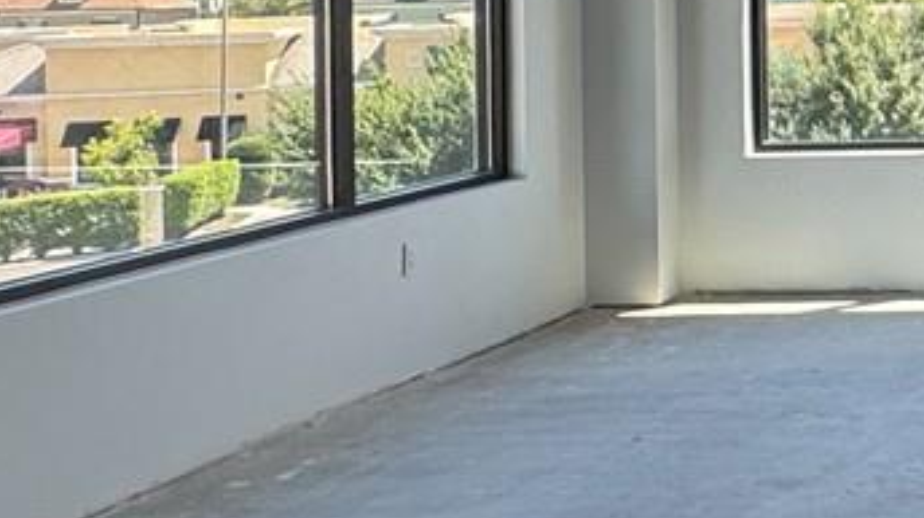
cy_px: -62
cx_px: 1448
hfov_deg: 23.0
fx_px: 1738
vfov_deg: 16.4
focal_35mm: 71
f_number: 2.2
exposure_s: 1/293
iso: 40
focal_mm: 2.22
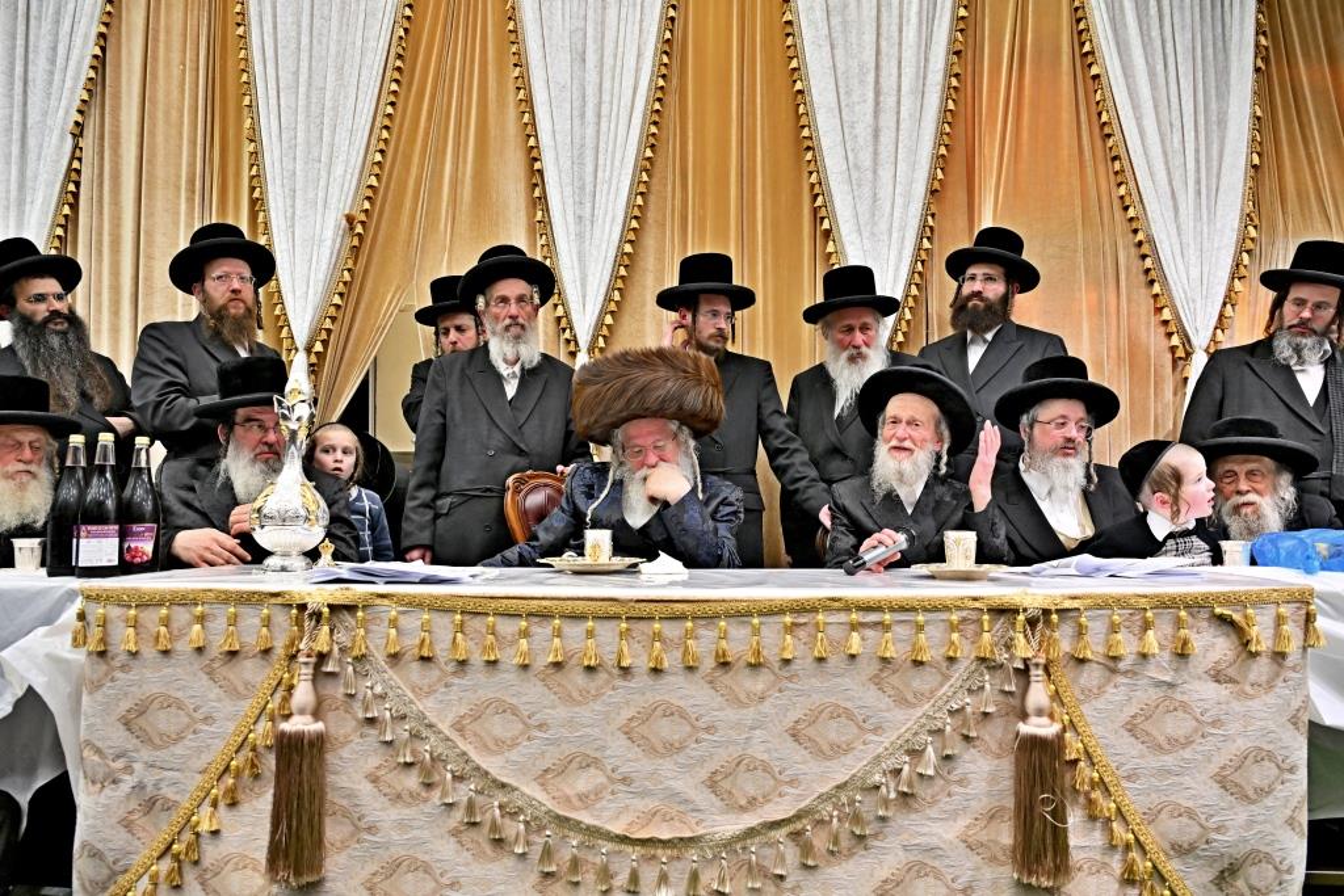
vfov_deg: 53.1
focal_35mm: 24
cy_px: 448
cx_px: 672
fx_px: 896
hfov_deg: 73.7
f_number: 4
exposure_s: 1/250
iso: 1250
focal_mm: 24
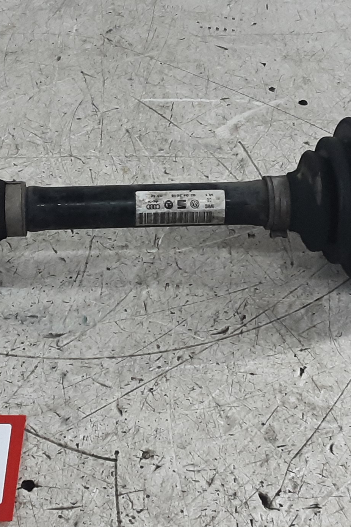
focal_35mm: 66
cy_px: 208
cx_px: 110
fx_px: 965
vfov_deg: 30.4
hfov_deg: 20.5
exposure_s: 1/50
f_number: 1.9
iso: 125
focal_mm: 2.91
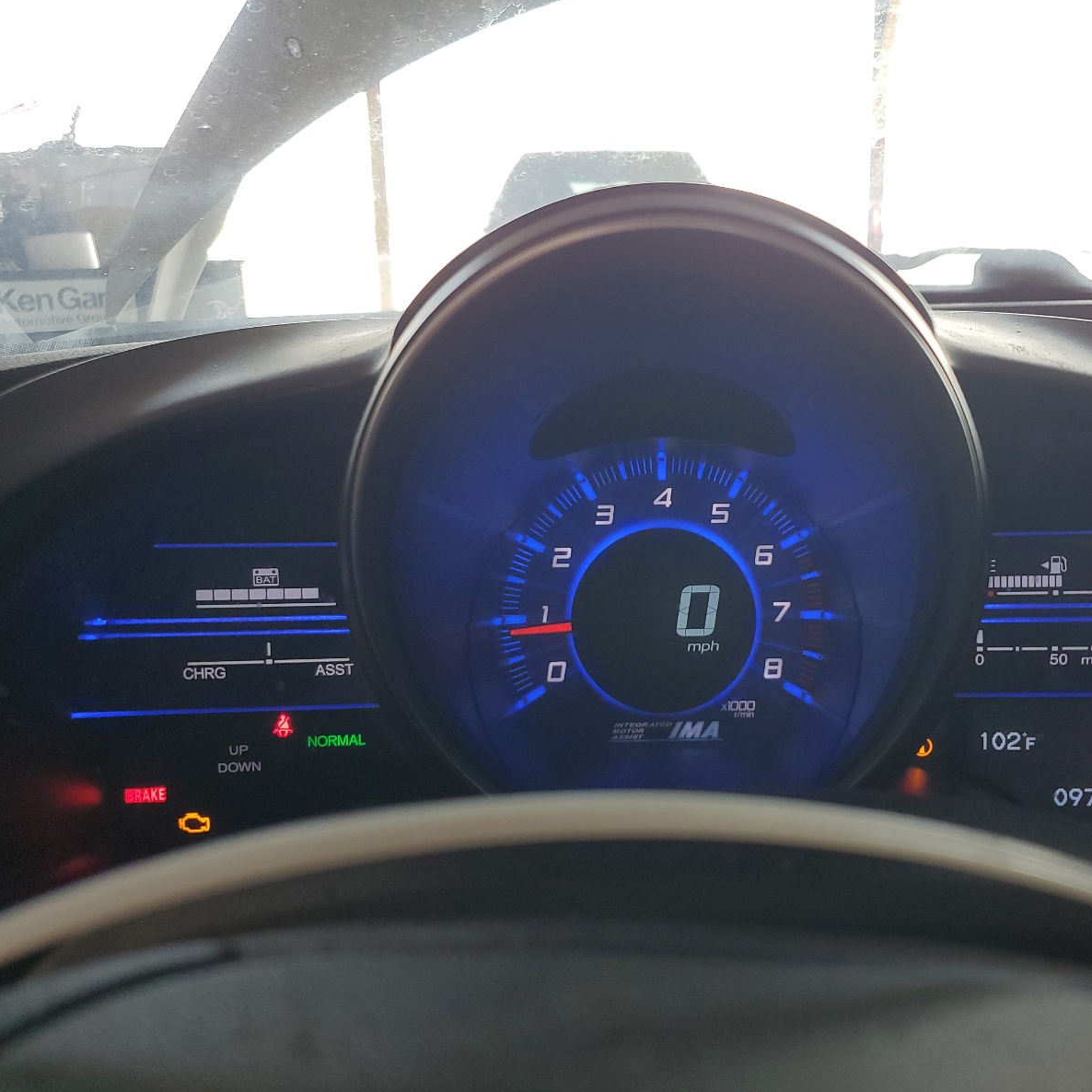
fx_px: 1106
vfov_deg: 52.5
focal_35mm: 31
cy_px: 542
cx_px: 690
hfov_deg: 51.9
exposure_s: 1/120
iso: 68
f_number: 1.5
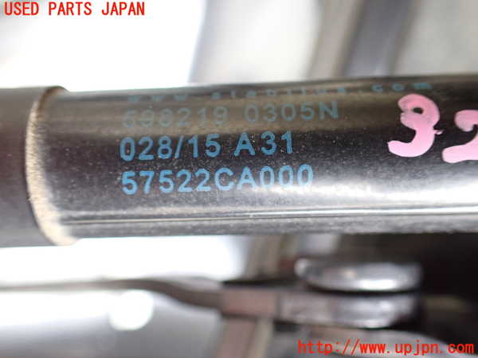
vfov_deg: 46.8
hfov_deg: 60.0
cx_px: 239
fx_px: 414
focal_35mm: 30
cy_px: 179
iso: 500
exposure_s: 1/125
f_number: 2.3
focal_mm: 5.4
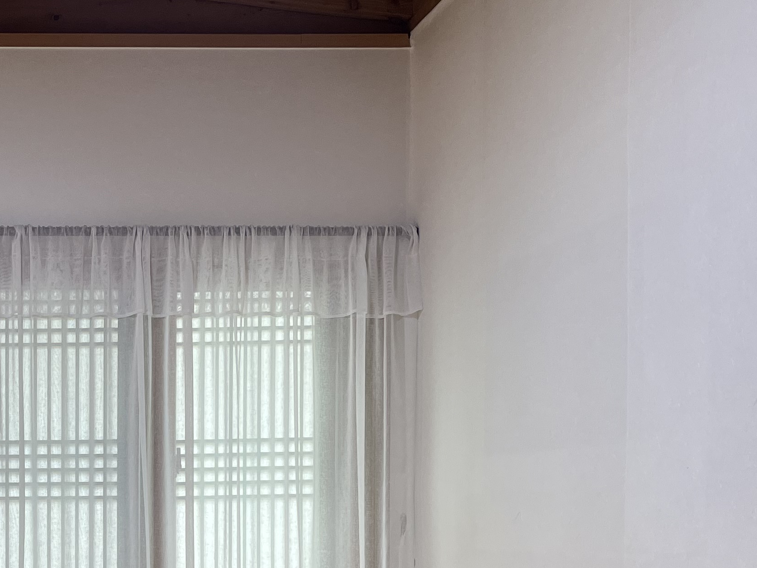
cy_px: 535
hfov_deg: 28.4
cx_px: -34
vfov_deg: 22.6
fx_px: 1378
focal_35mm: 63
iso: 80
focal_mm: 5.1
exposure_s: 1/120
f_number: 1.6
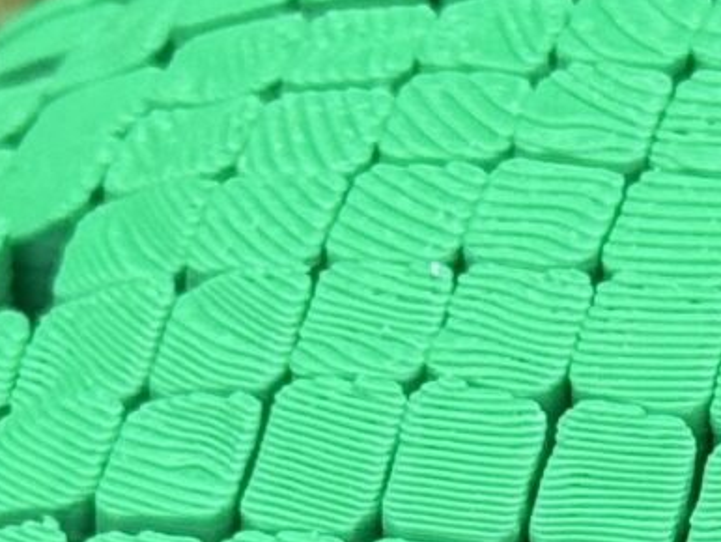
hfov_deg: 6.2
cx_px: 723
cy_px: 800
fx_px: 6628
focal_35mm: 318
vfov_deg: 4.7
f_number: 1.78
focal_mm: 6.76
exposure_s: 1/1027
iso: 64
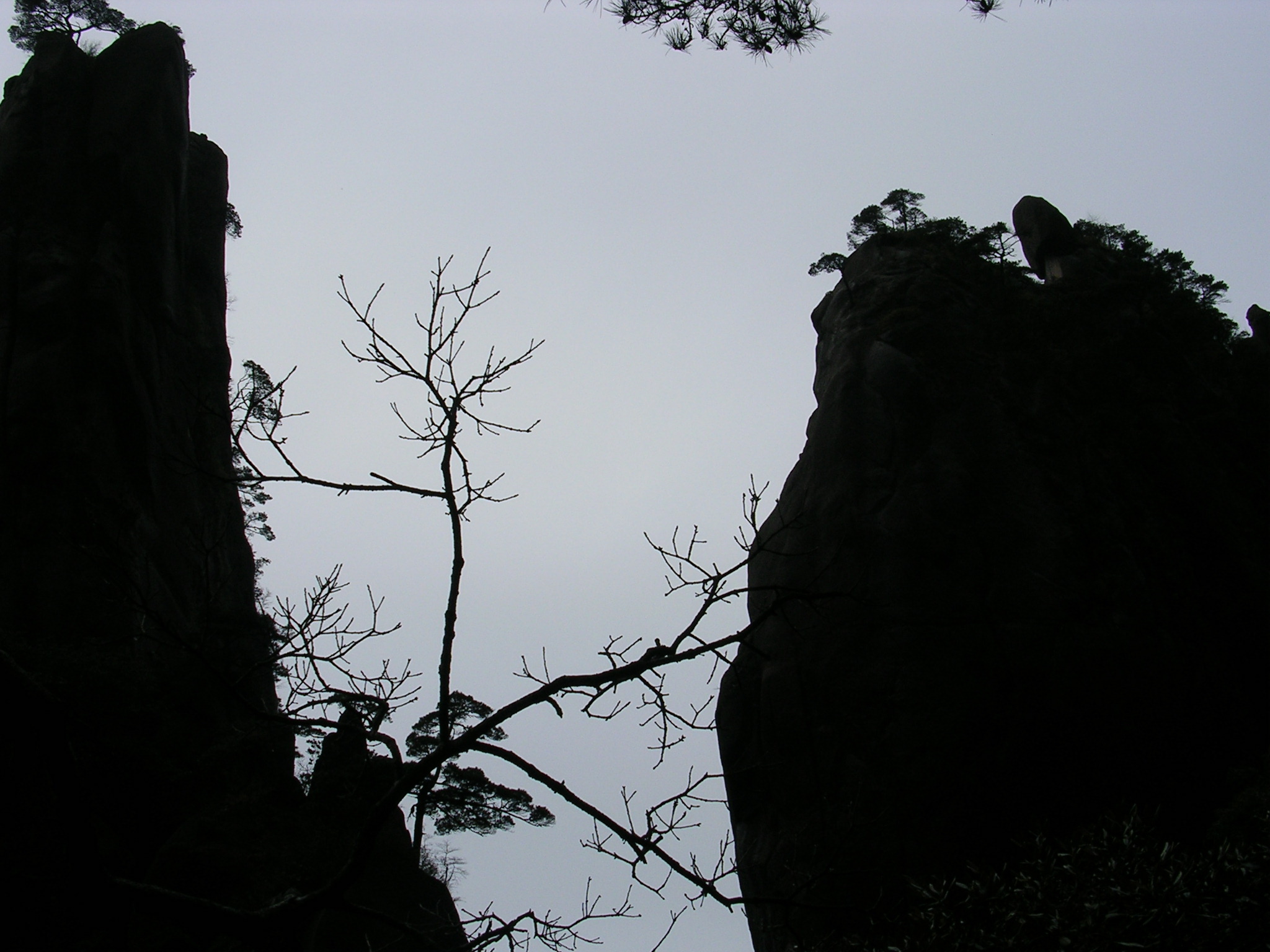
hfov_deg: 49.0
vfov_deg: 37.7
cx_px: 635
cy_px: 476
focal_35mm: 38
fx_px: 1394
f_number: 5.6
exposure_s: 1/688
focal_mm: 5.8
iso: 50
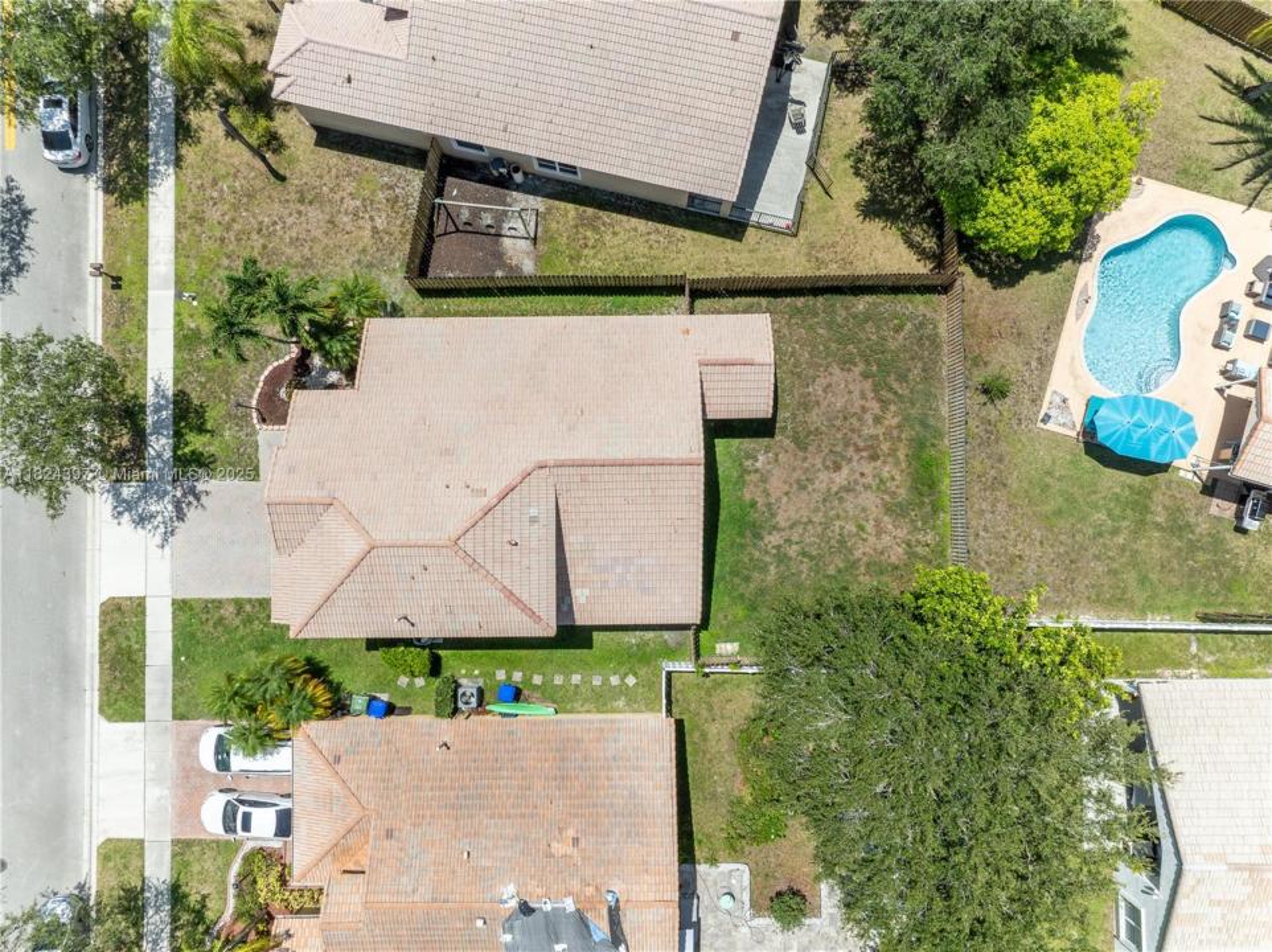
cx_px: 636
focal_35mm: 24
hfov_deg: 71.6
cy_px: 476
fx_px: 881
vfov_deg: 56.8
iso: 100
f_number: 5
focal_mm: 12.29
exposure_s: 1/200
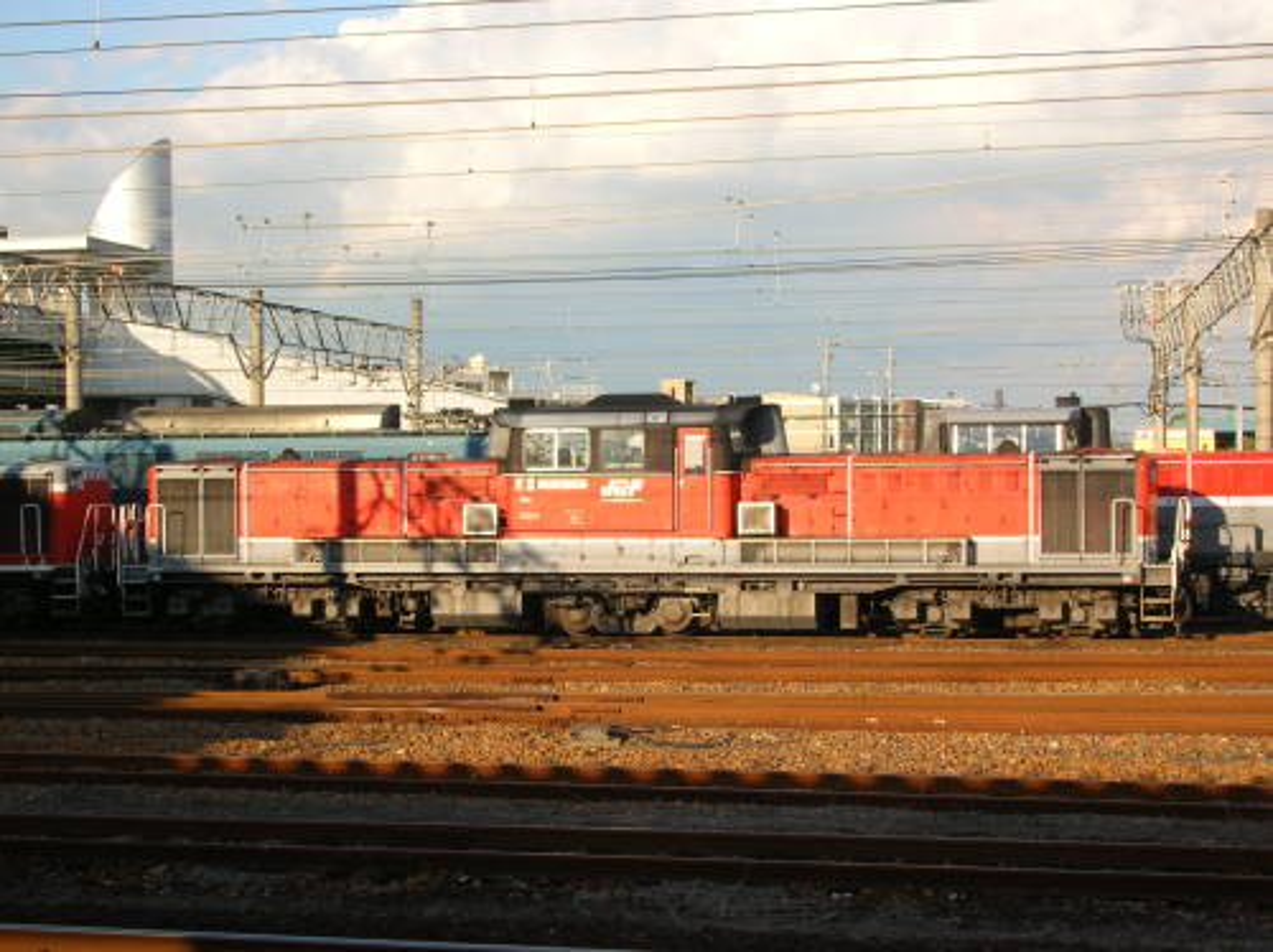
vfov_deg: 22.6
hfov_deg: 29.8
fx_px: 2388
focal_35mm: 65
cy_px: 476
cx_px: 636
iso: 50
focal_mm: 10.9
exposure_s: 1/392
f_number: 3.7
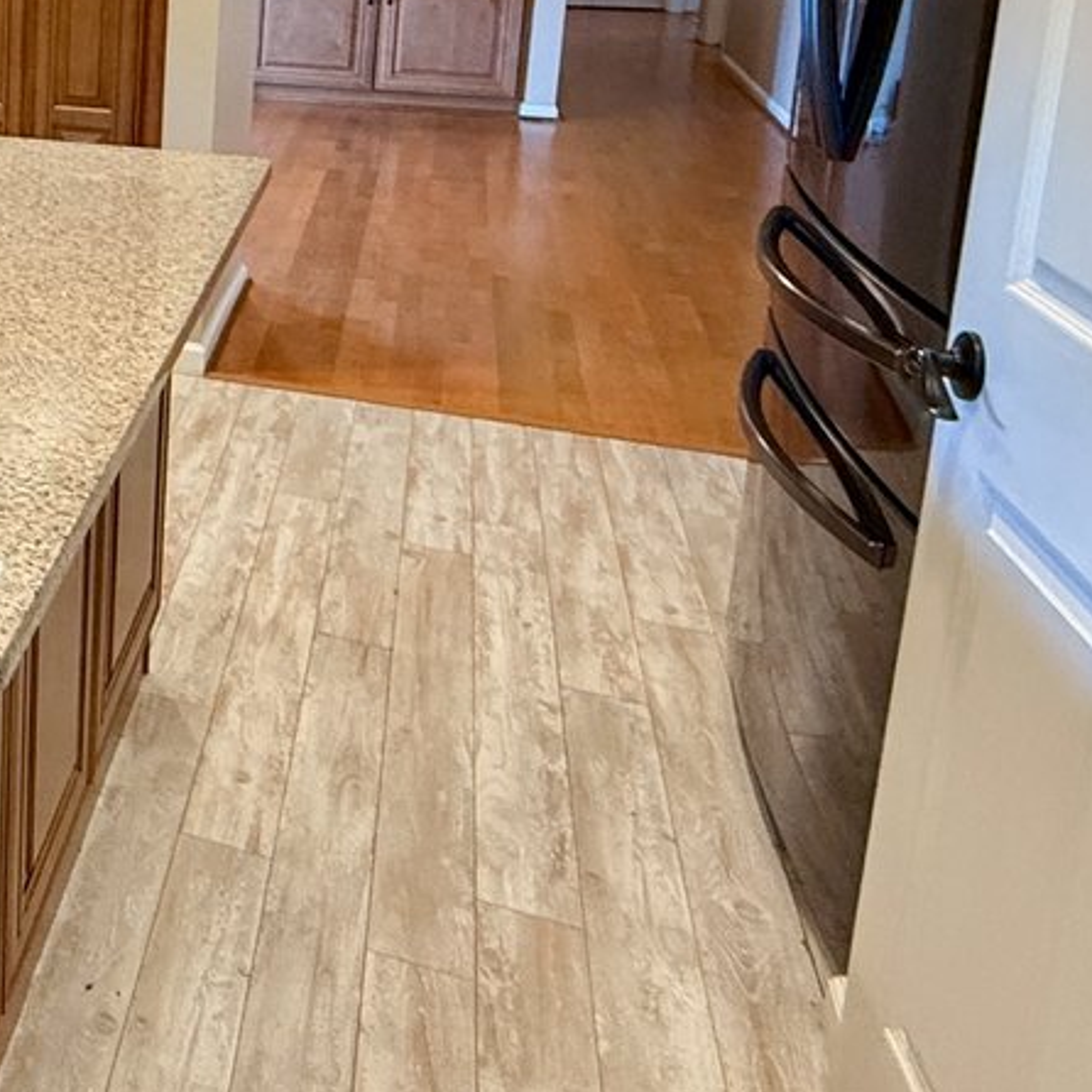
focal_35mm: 42
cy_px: 104
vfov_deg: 37.4
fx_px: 1499
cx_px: -339
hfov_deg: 30.9
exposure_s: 1/60
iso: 500
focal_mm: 2.22
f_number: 2.2
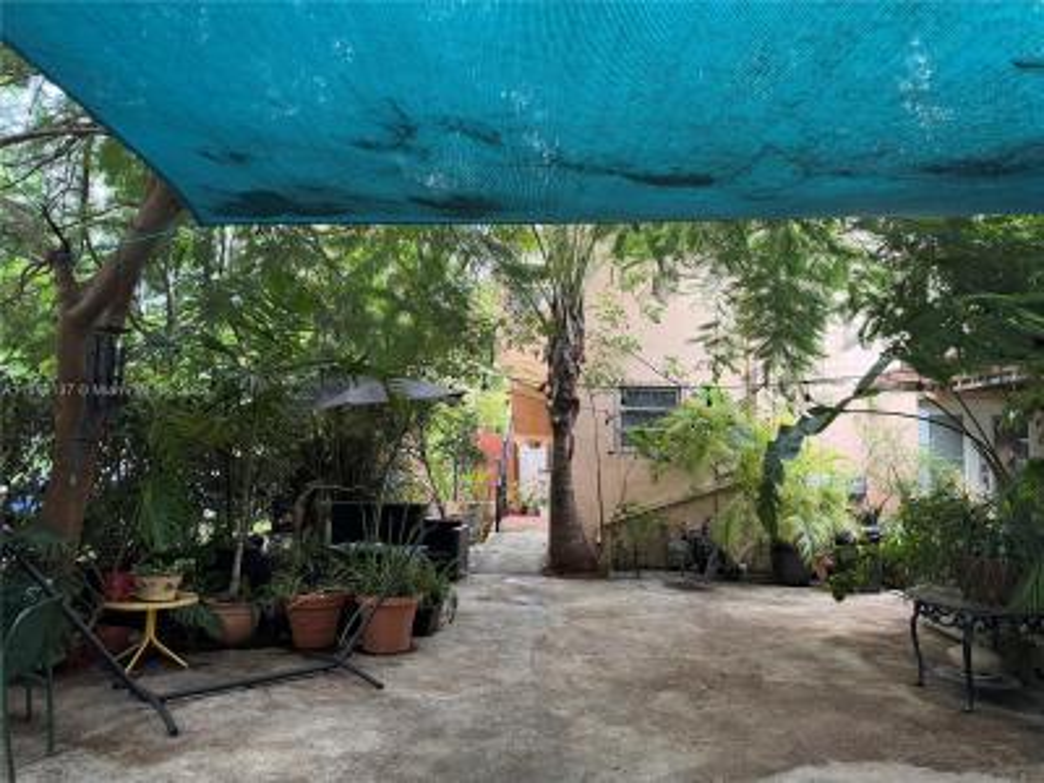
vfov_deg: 56.8
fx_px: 724
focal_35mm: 24
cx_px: 522
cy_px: 392
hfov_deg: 71.6
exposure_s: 1/104
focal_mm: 6.76
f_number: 1.78
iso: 200
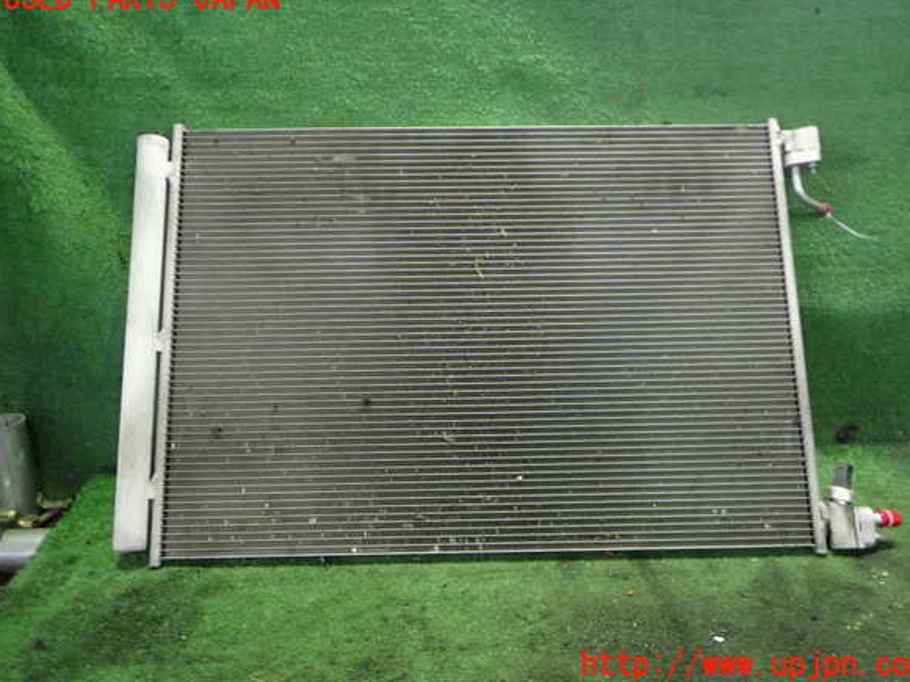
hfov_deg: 58.4
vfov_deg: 45.4
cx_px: 465
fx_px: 814
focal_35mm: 31
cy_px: 332
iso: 800
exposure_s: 1/30
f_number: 2.3
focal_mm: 5.4
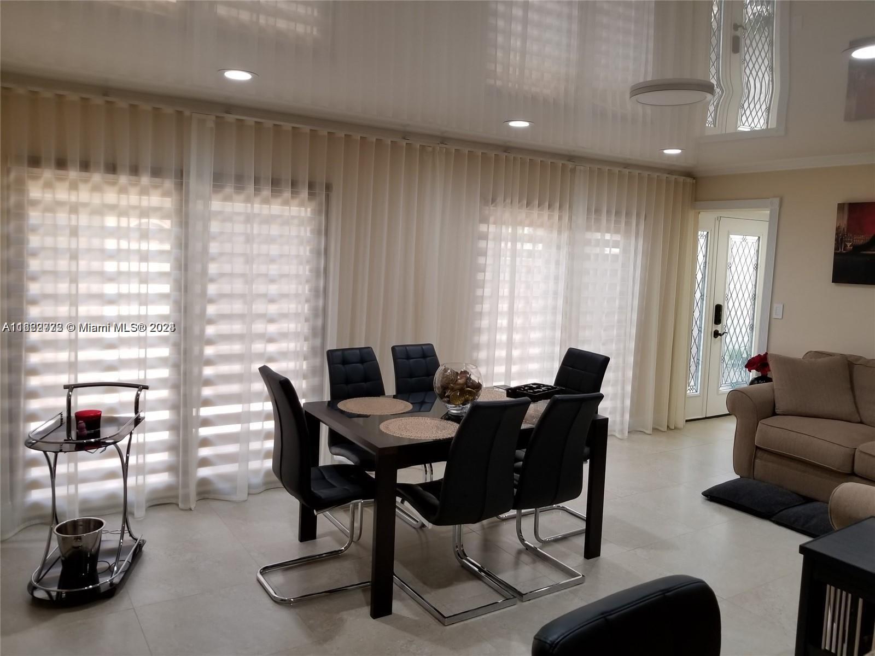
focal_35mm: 26
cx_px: 438
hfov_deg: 67.3
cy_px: 328
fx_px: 657
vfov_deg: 53.1
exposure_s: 1/60
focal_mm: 4.25
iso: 125
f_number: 1.7
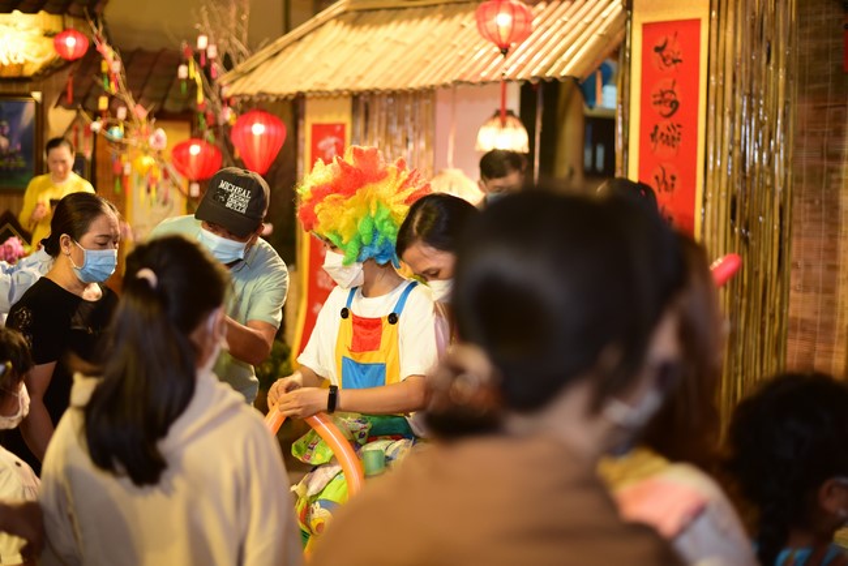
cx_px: 424
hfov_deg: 39.6
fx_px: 1178
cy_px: 283
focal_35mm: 50
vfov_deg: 27.0
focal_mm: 50
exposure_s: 1/200
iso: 2000
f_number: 2
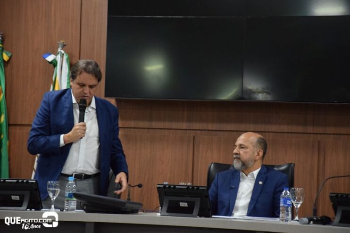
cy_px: 116
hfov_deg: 13.0
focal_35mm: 158
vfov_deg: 8.7
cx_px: 175
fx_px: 1530
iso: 2500
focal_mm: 105
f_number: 5.6
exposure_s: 1/60
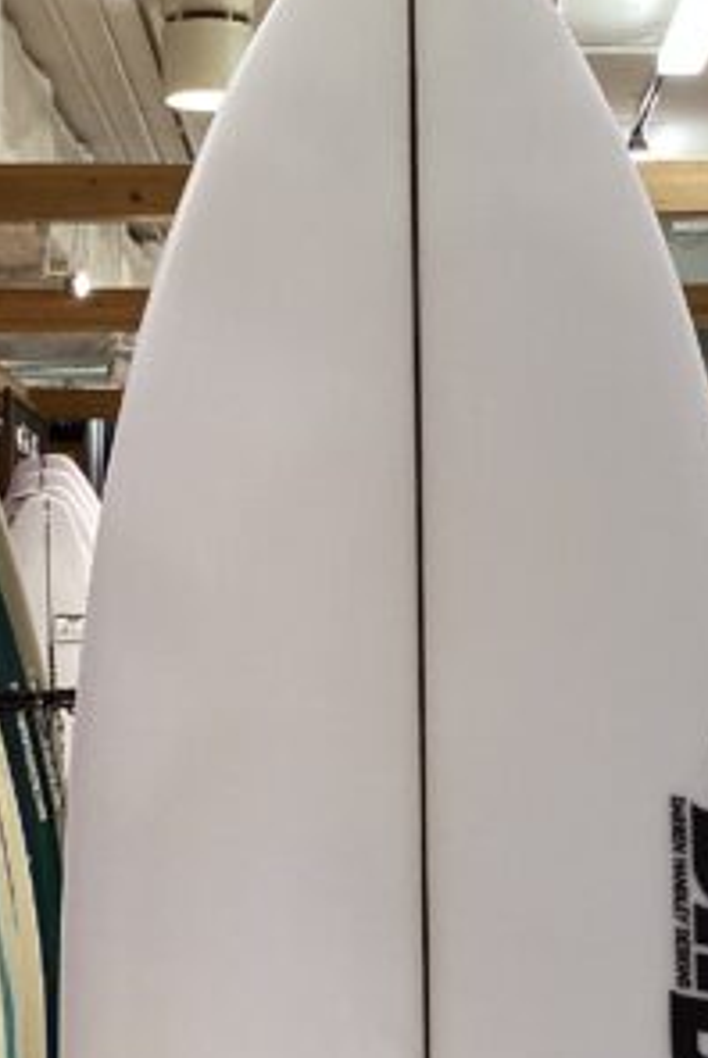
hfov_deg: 15.7
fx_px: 2560
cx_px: 426
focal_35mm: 87
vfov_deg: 22.3
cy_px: 1108
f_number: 2.4
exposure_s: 1/50
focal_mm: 3.3
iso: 64
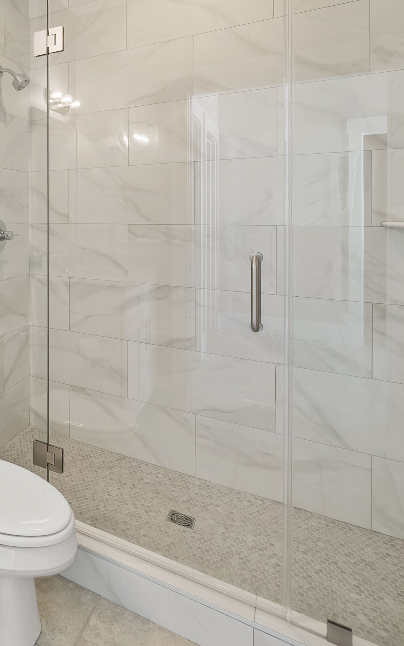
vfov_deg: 74.1
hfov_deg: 40.1
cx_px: -53
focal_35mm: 24
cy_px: 263
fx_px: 423
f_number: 7.1
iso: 160
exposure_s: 1/4
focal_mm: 12
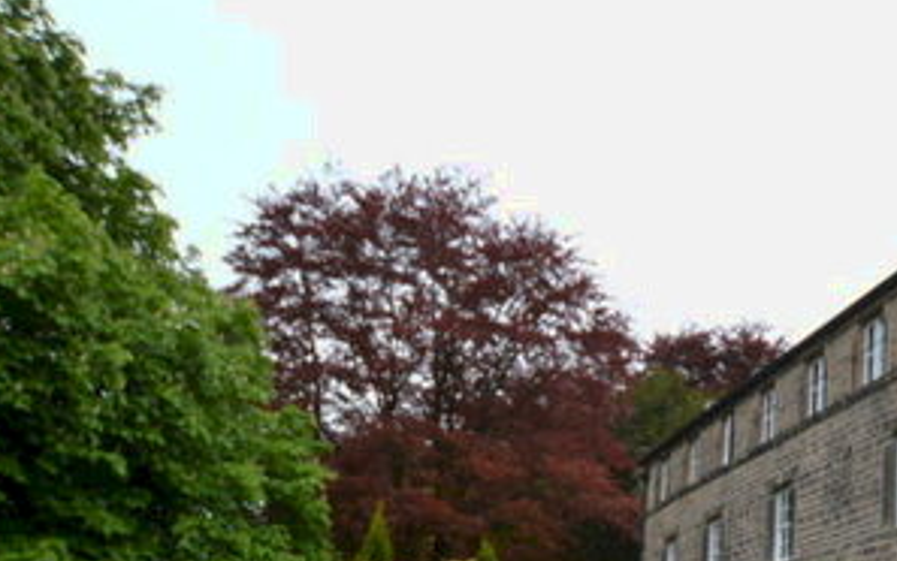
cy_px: 576
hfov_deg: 46.4
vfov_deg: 32.2
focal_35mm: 36
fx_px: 881
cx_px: 870
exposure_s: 1/160
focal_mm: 10
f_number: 6.3
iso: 100
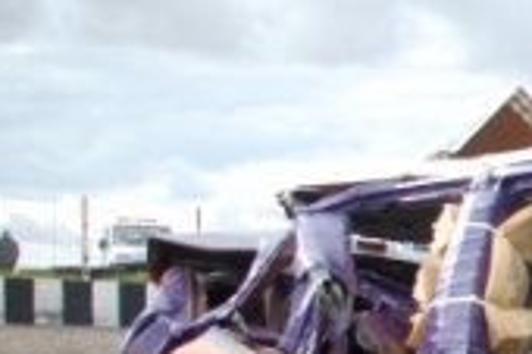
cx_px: 986
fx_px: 1831
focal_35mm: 124
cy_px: 511
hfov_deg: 14.4
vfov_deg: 10.7
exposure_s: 1/500
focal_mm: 22
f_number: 4
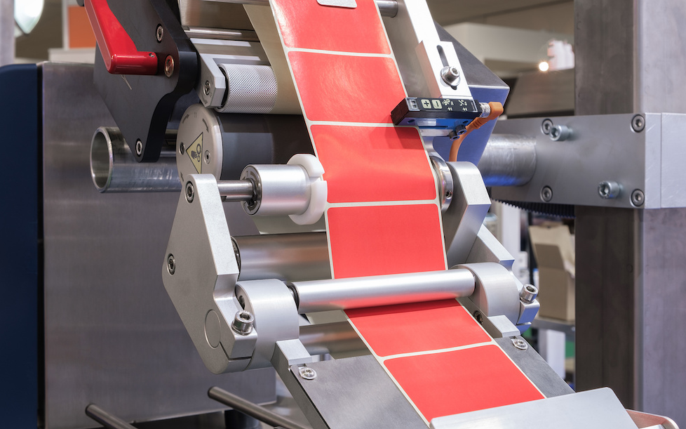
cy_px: 218
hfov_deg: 41.1
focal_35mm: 49
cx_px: 339
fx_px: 916
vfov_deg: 26.3
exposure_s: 1/1.25
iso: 200
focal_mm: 31.5
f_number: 11
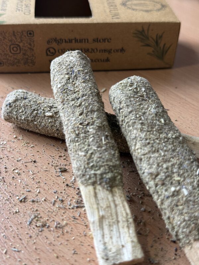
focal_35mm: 48
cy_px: 132
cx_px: 100
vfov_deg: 39.7
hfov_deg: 30.3
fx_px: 368
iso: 80
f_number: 1.78
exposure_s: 1/50
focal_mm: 6.76
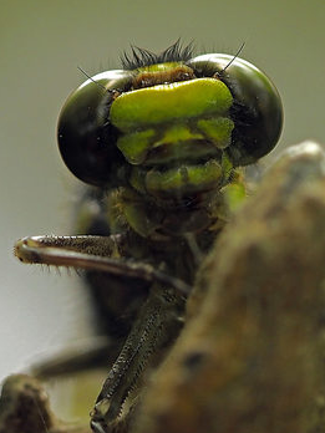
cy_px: 231
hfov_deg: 7.2
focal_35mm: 207
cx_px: 148
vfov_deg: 9.6
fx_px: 2591
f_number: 3.2
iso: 200
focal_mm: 60
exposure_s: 1/160
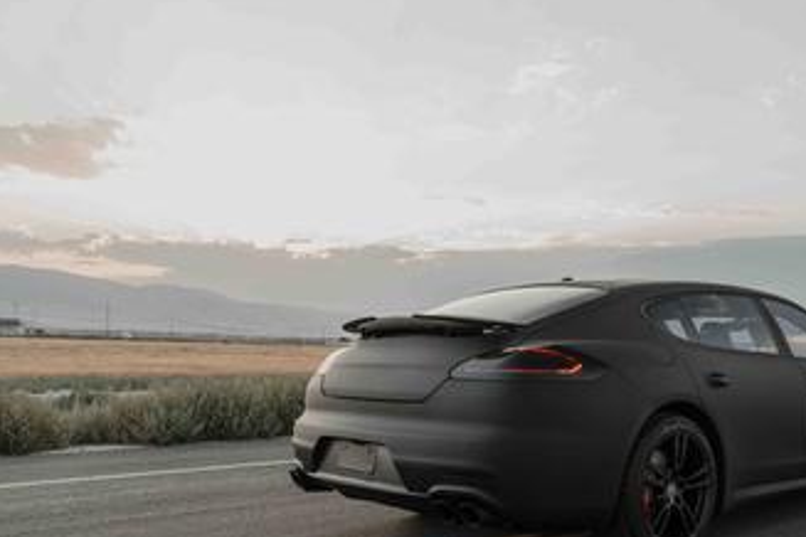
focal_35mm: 37
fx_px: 828
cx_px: 611
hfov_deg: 49.7
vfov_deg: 35.6
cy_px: 357
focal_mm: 24
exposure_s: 1/200
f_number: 4.5
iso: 500
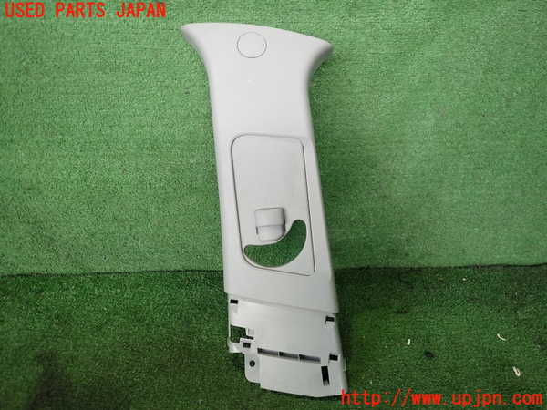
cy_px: 205
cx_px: 274
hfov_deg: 69.4
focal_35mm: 25
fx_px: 395
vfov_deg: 54.9
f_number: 2
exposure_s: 1/50
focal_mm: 4.5
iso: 200
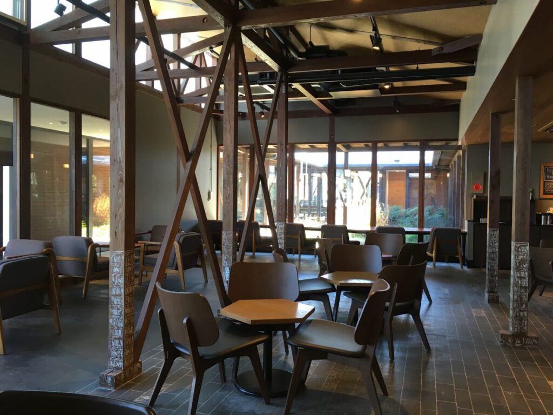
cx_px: 276
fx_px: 463
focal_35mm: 29
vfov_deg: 48.2
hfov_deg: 61.7
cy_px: 208
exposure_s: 1/30
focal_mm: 4.15
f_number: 2.2
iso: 50
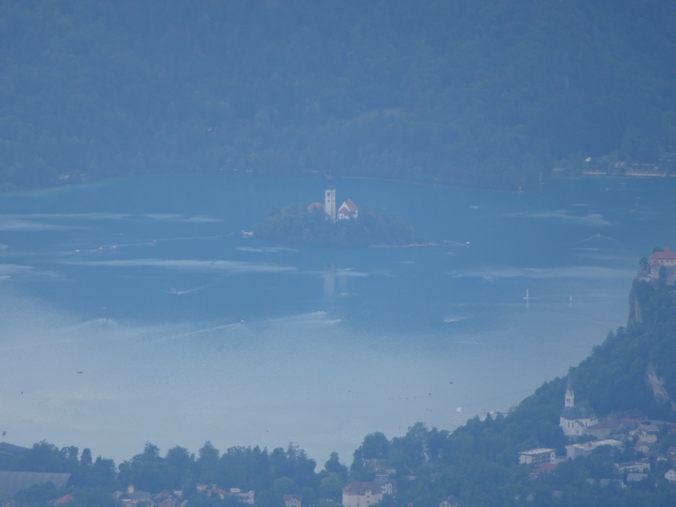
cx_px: 338
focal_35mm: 717
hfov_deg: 2.8
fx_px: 14002
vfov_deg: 2.1
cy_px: 254
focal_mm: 122.45
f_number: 6.3
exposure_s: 1/250
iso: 80
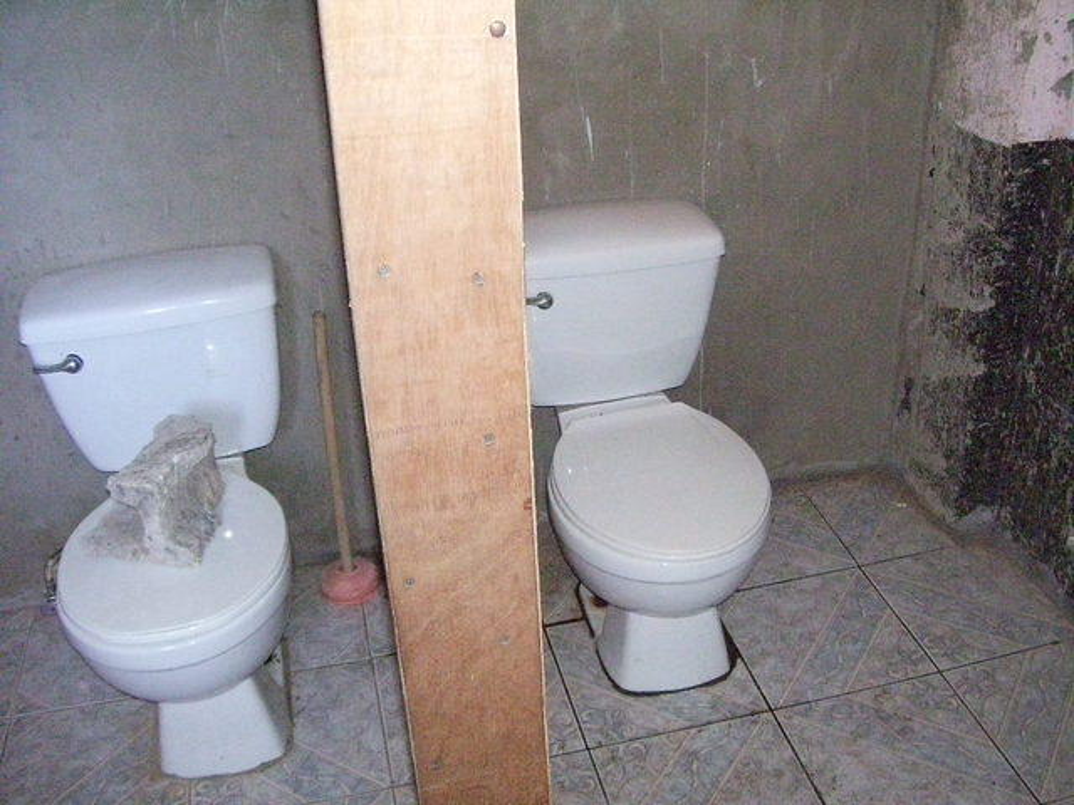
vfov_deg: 39.7
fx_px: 1117
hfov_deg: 51.4
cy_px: 402
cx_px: 537
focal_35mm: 36
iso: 1250
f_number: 2.7
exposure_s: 1/125
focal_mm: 6
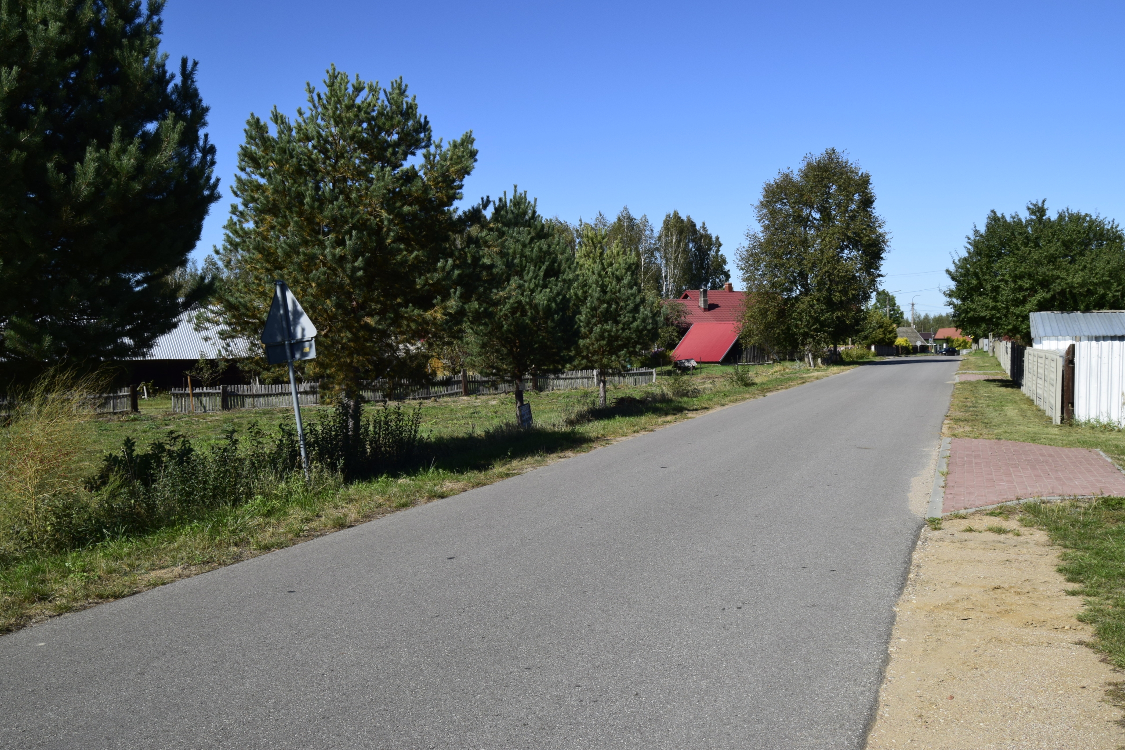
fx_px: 1078
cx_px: 562
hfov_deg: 55.1
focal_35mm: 34
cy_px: 375
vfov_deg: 38.4
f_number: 11
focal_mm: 23
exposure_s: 1/500
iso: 400
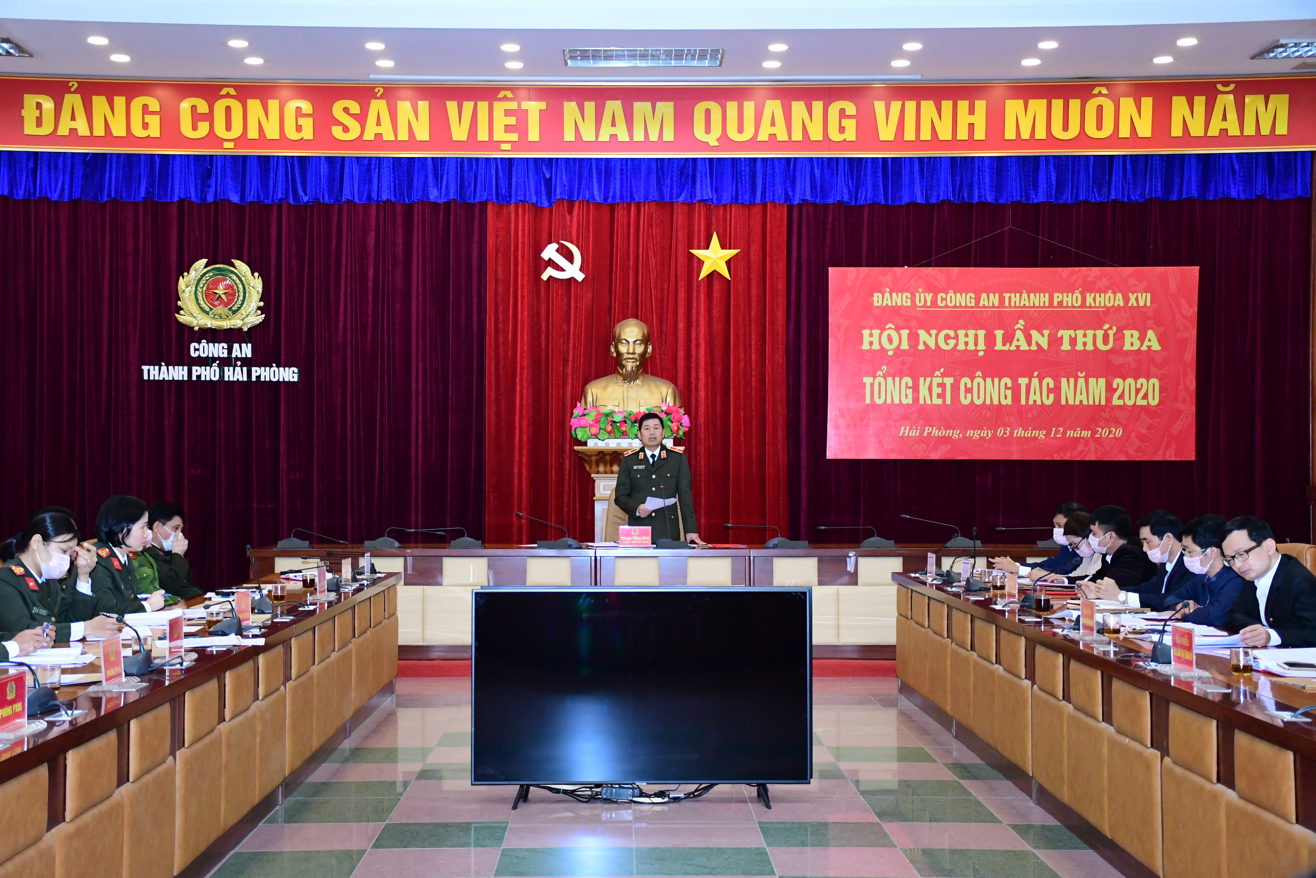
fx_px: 1864
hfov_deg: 38.9
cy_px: 439
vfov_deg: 26.5
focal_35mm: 51
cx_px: 658
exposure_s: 1/200
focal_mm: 34
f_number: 4.5
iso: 2500
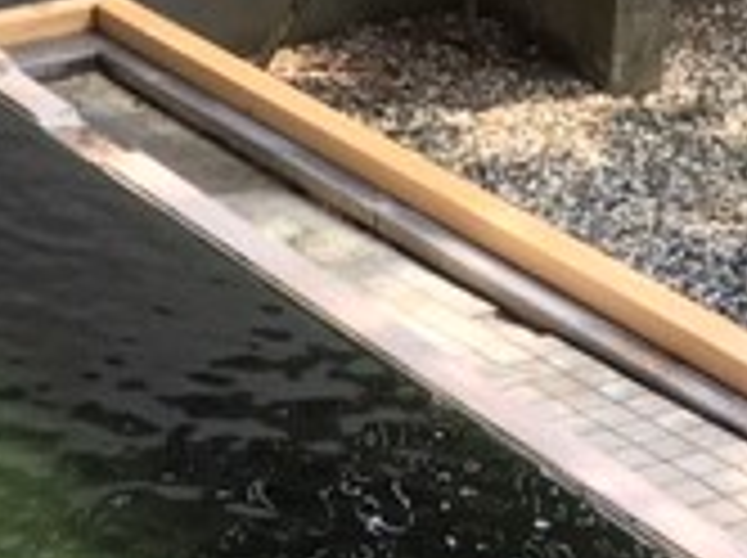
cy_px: 760
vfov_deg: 12.7
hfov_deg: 17.5
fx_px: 2413
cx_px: 180
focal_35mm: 112
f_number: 2.2
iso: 25
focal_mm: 4.15
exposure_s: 1/236
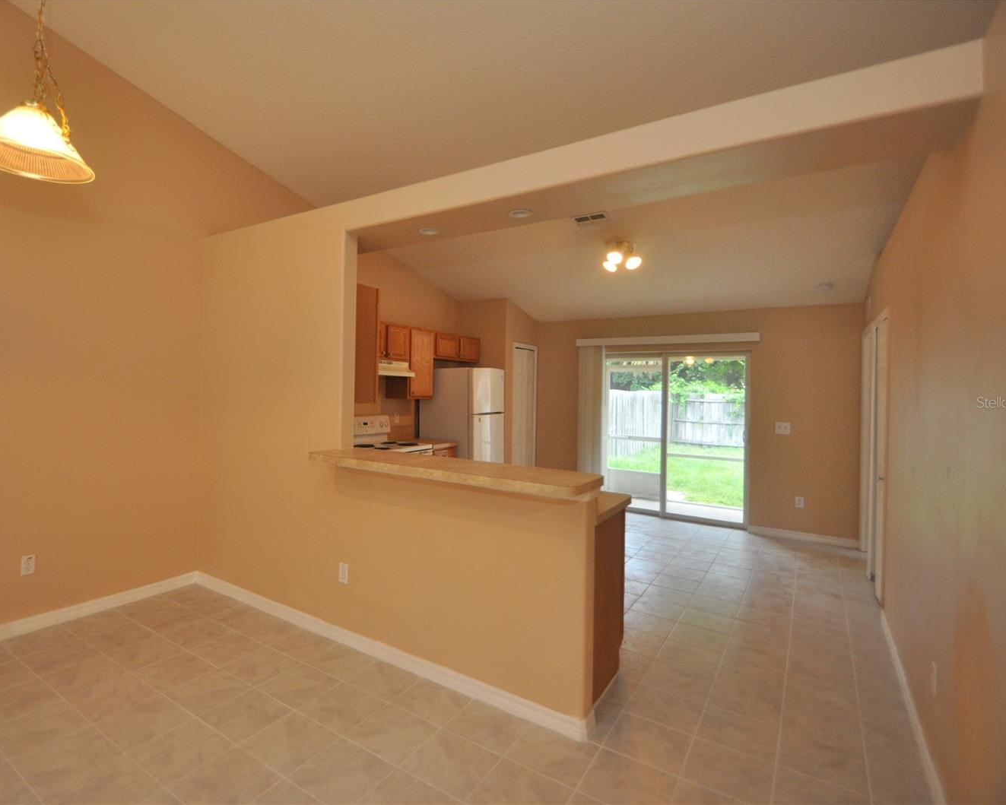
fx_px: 506
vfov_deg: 77.0
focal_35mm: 17
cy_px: 402
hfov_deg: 89.1
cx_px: 436
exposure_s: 1/60
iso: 500
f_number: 4
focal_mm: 10
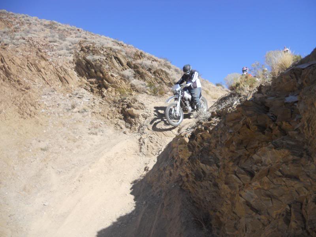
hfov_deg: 65.3
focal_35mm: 27
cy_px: 118
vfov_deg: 51.4
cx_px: 158
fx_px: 246
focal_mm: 4.9
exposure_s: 1/800
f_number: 3.2
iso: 80
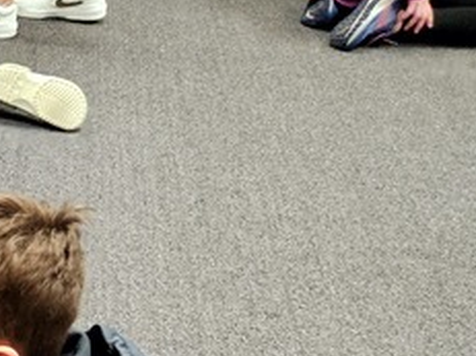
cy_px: 389
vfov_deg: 14.2
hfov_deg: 14.7
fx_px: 1402
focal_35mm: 102
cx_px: -556
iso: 1000
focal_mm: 5.4
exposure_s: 1/120
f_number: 1.8
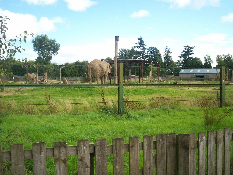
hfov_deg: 51.4
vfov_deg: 39.7
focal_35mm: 36
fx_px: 242
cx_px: 116
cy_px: 88
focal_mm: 5.9
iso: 100
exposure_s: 1/314
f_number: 4.5
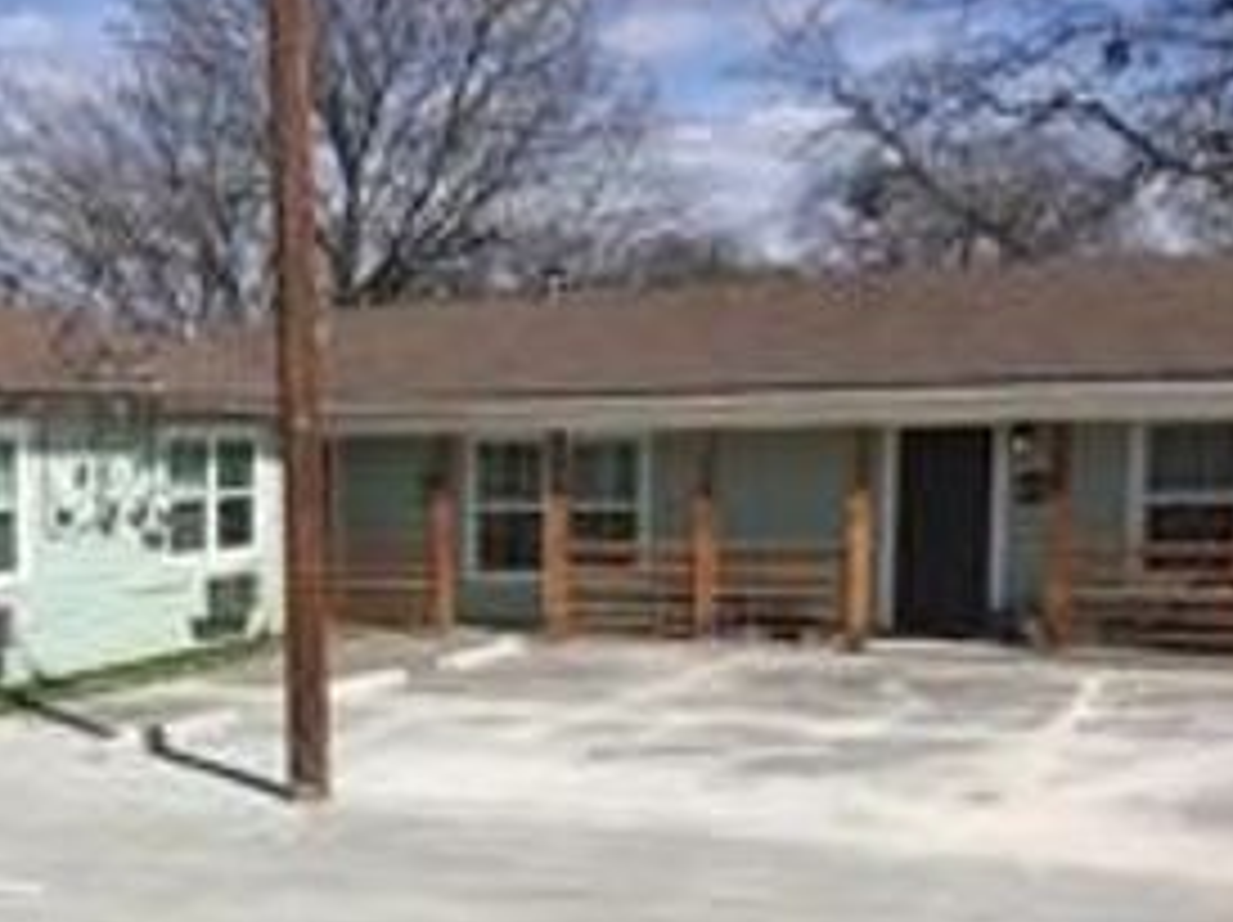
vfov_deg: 27.0
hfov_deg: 35.1
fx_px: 1886
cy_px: 722
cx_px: 252
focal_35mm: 53
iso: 32
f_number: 2.2
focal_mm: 4.15
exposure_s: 1/3968
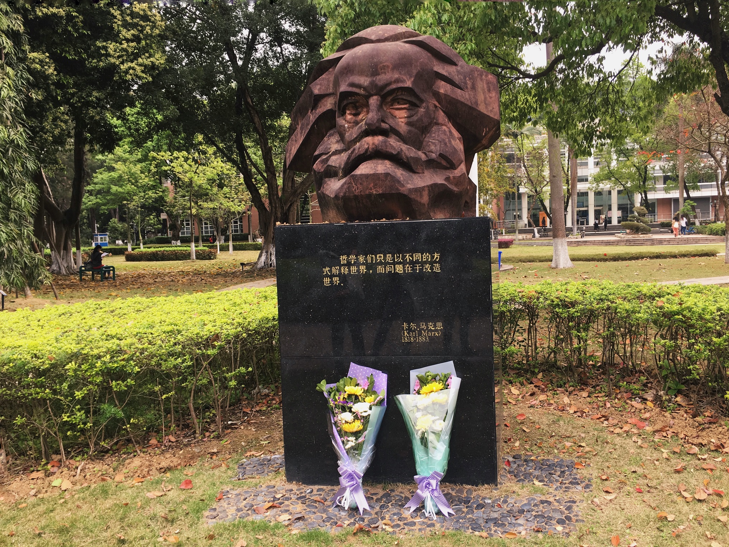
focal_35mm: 29
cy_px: 274
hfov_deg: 61.7
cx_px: 364
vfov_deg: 48.2
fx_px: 611
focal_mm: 4.15
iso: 25
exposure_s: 1/100
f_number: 2.2
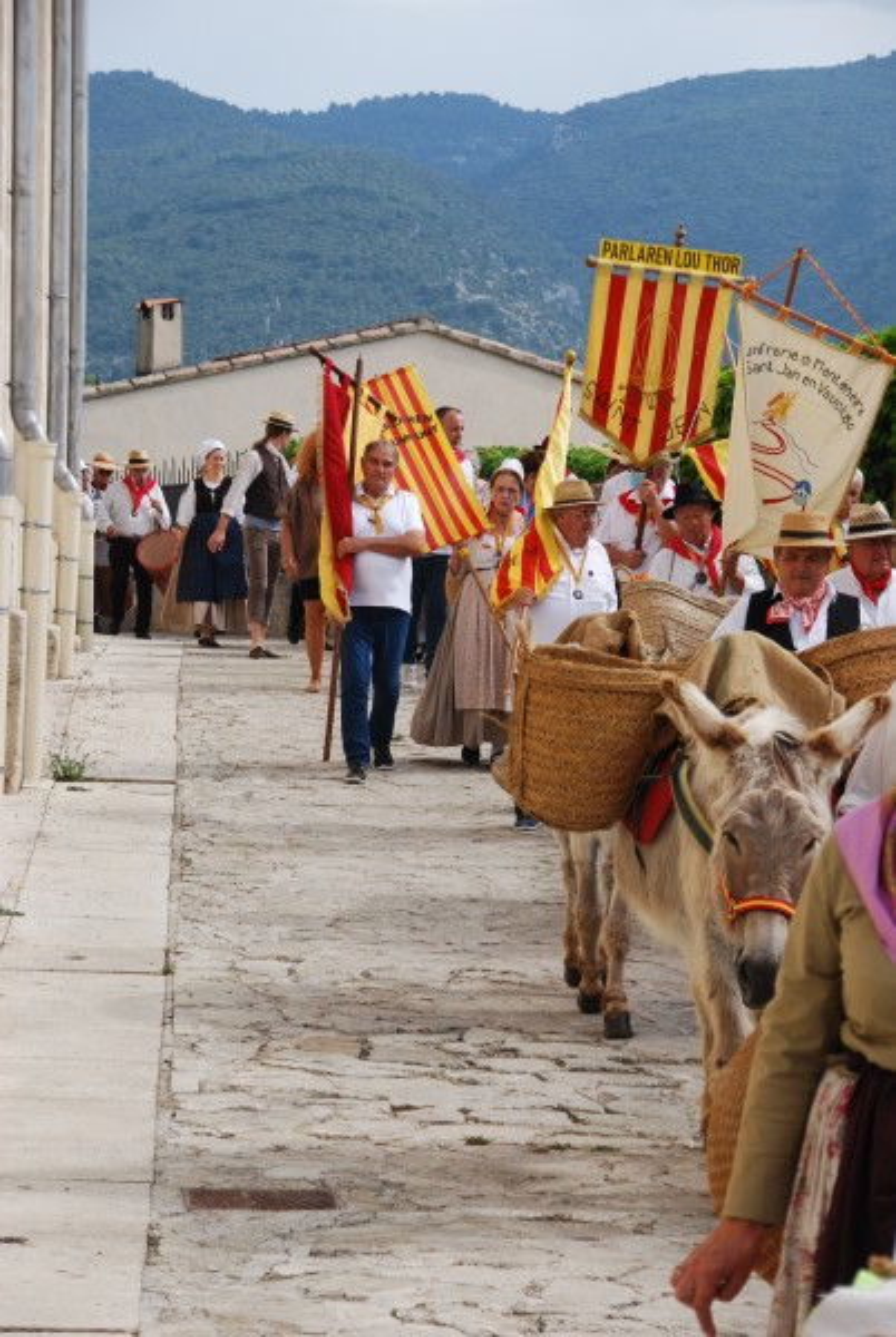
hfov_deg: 11.2
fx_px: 4576
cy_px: 668
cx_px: 448
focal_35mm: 123
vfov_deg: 16.6
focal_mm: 82
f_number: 7.1
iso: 400
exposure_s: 1/800
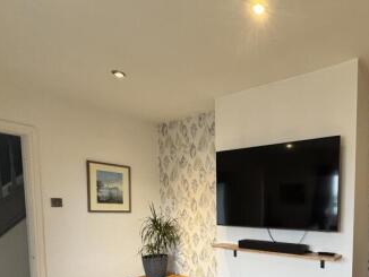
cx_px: 290
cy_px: 229
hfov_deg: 63.9
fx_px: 267
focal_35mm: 25
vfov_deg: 50.9
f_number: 2.2
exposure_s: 1/50
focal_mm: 2.22
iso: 200
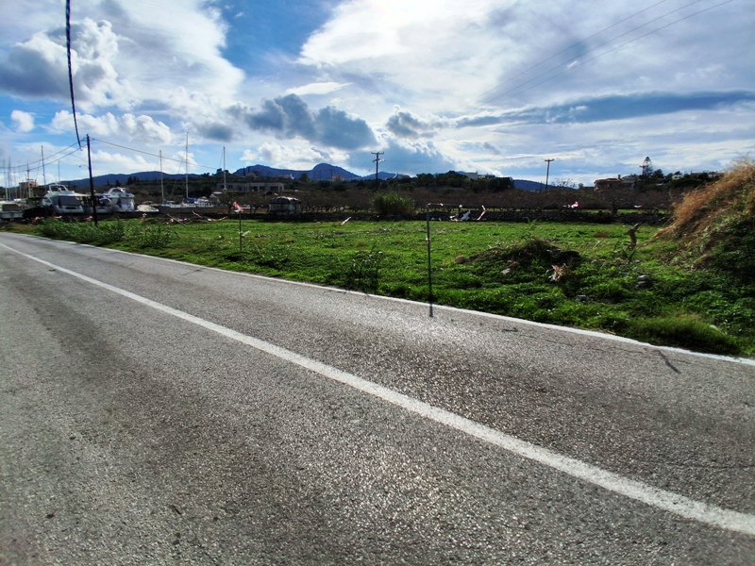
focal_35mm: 17
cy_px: 283
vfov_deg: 74.7
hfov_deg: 91.0
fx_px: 371
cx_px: 378
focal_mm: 1.4
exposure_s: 1/5952
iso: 50
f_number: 2.2
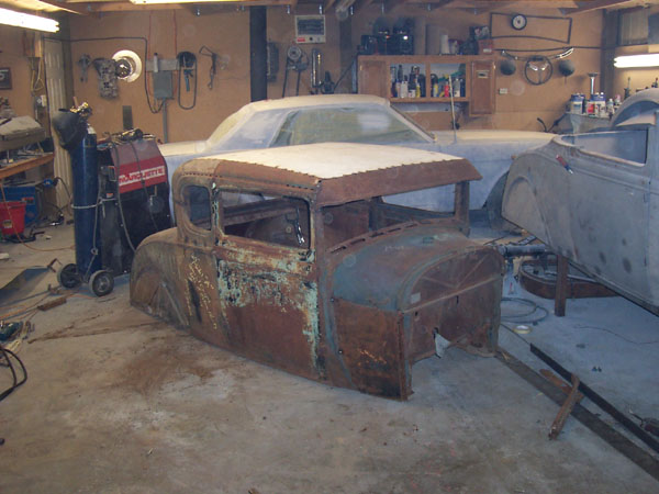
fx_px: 704
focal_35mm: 37
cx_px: 330
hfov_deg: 50.1
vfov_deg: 38.7
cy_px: 247
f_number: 2.8
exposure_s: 1/60
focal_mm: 5.6
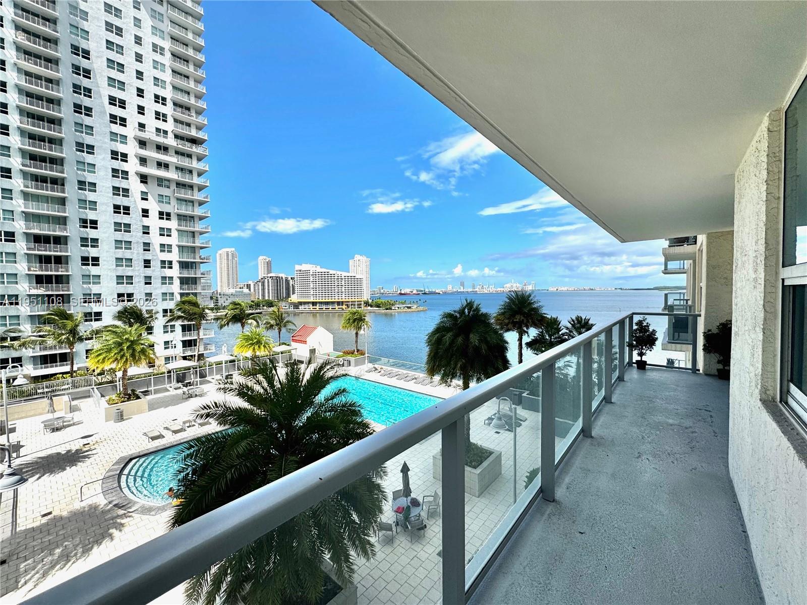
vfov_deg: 85.7
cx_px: 404
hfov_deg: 102.1
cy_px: 302
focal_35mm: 14
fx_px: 326
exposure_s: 1/2770
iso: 50
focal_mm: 2.22
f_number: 2.2
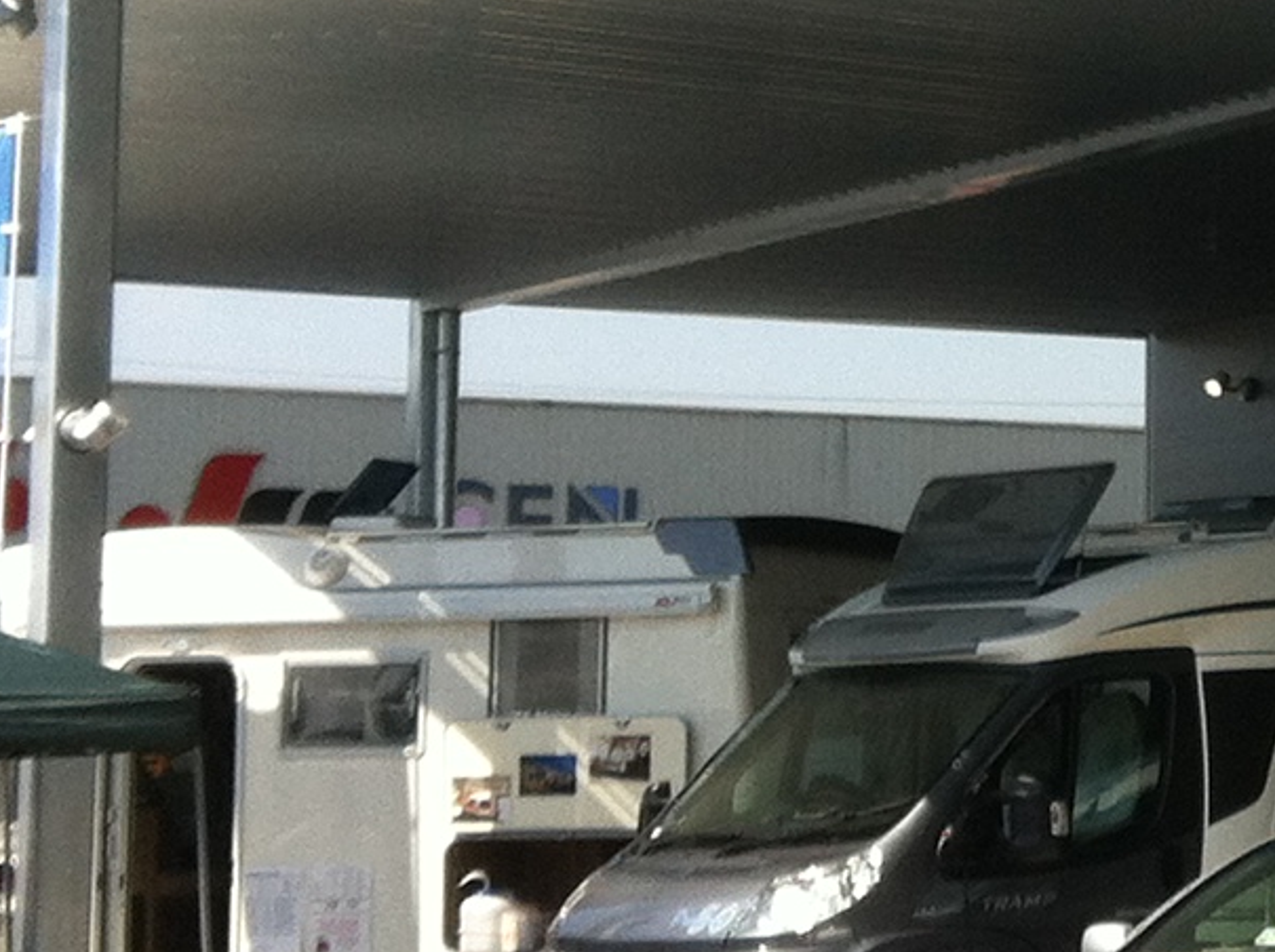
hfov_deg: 12.4
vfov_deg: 9.9
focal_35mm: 150
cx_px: 2042
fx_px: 5517
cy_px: 301
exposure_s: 1/943
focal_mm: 3.85
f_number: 2.8
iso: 80
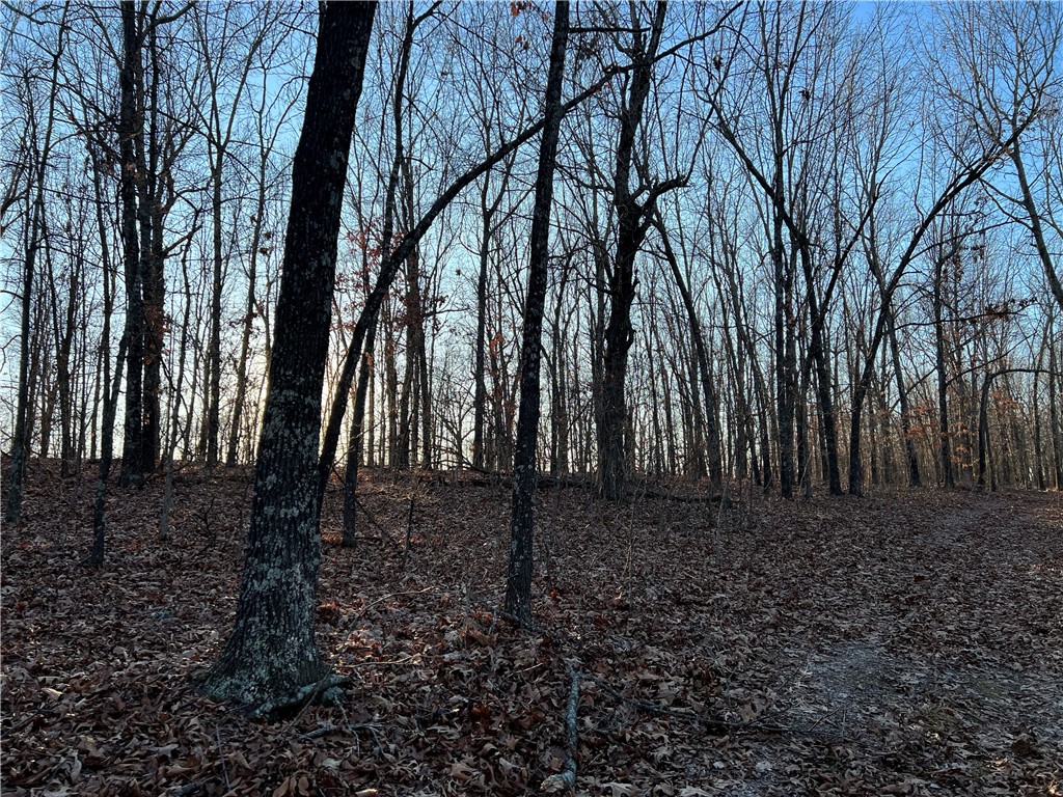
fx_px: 798
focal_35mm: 26
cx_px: 532
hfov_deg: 67.3
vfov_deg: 53.1
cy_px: 398
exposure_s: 1/866
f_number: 1.5
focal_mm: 5.7
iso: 50
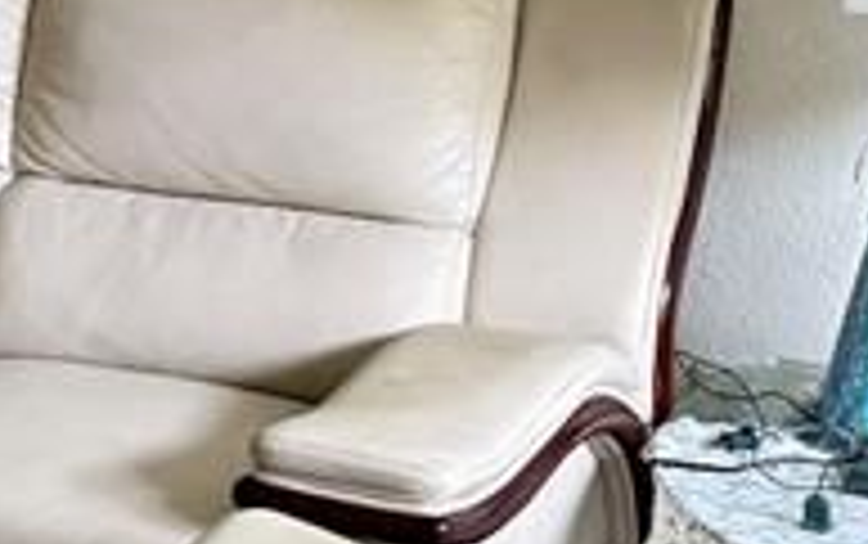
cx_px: -801
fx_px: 3196
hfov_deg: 13.5
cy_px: 99
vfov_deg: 9.7
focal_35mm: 135
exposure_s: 1/60
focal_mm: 6.76
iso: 320
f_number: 1.78
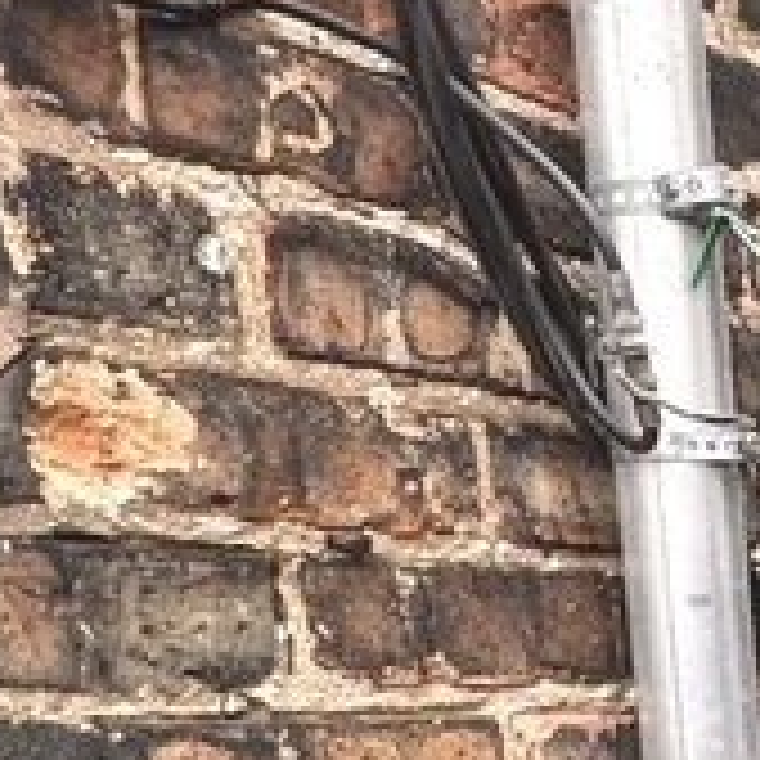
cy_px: 1151
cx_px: 1376
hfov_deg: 17.6
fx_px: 1962
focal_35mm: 79
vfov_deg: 19.1
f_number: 2.2
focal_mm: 2.22
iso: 40
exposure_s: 1/147
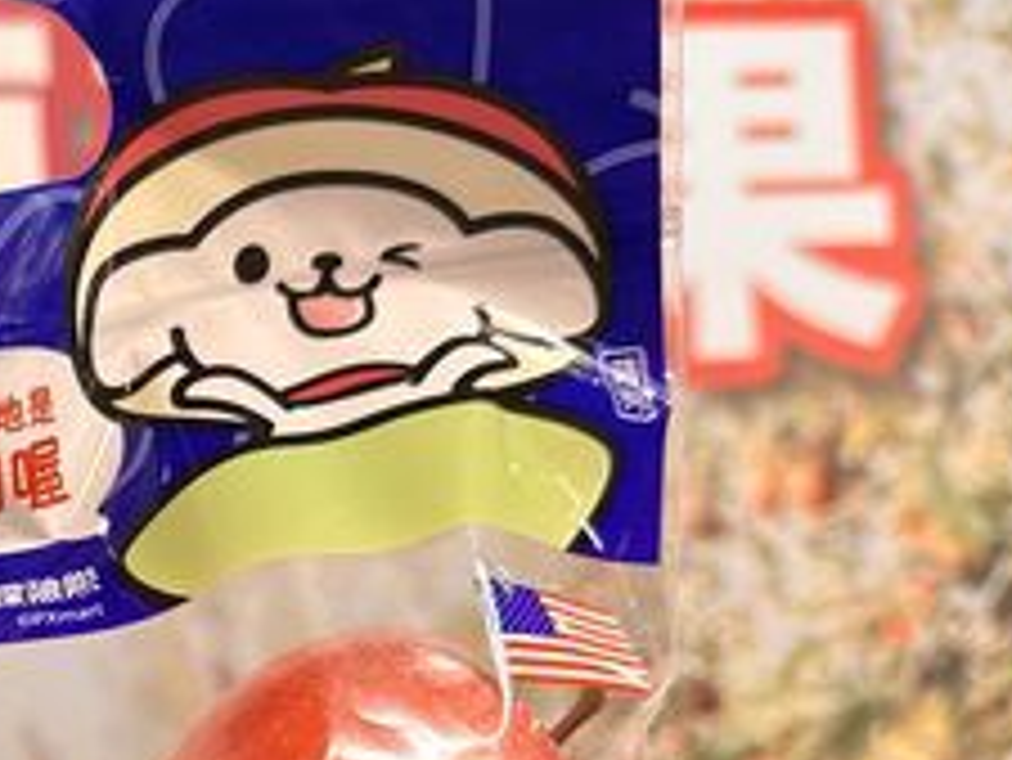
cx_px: -90
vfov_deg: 21.4
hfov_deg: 27.7
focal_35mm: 64
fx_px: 1872
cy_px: 899
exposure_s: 1/120
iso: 200
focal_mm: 6.86
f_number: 1.78
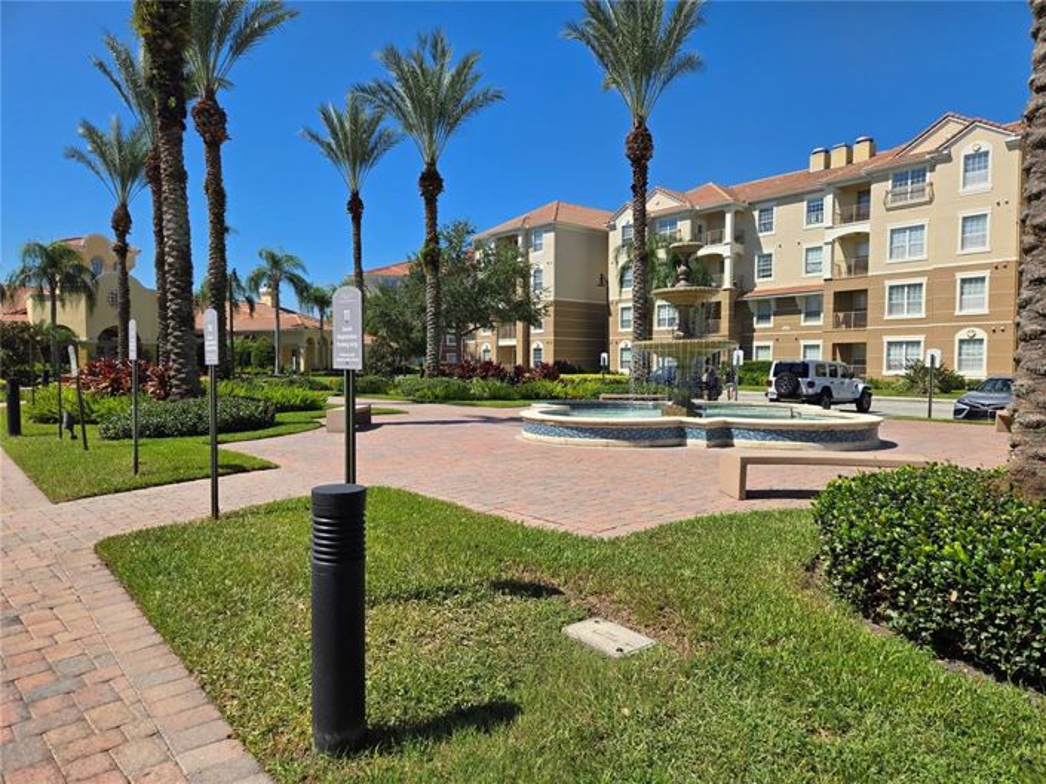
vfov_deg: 58.8
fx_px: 695
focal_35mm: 23
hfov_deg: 74.0
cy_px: 392
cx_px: 523
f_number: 1.8
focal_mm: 5.4
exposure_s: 1/2397
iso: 25
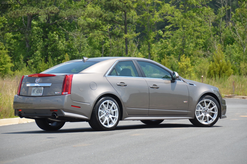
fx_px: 1078
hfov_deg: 13.1
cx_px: 124
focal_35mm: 158
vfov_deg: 8.7
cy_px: 82
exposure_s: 1/1250
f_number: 5.3
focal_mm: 105
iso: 400
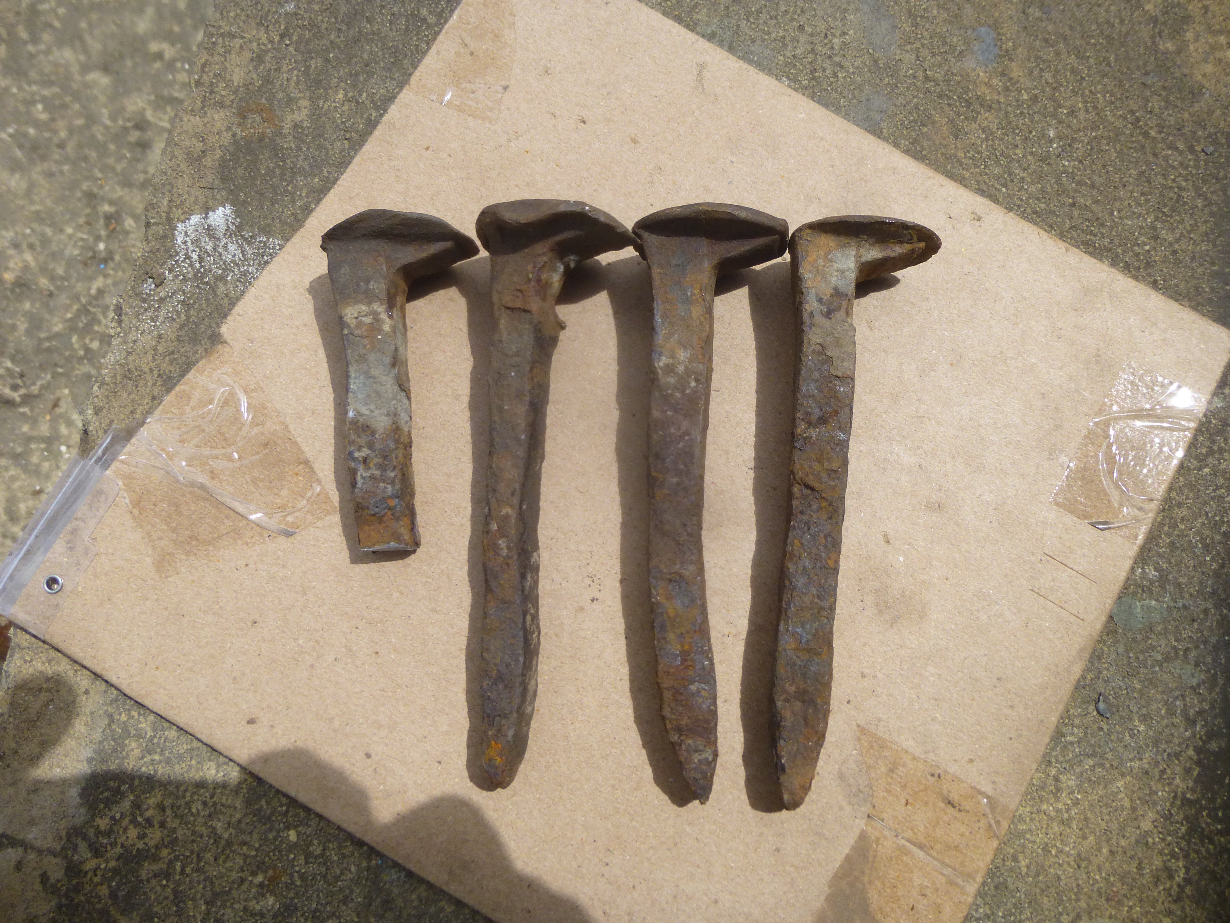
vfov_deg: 54.9
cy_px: 462
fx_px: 888
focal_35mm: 25
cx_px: 615
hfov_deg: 69.4
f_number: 9
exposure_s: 1/500
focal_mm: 4.5
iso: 250
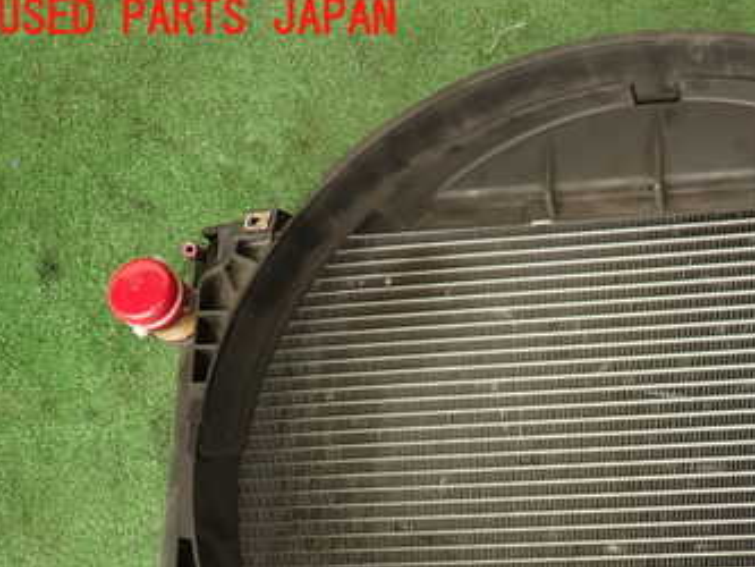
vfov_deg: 30.9
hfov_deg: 39.4
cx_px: 664
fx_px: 982
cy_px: 501
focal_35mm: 45
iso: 100
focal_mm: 4.5
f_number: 2
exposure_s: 1/125
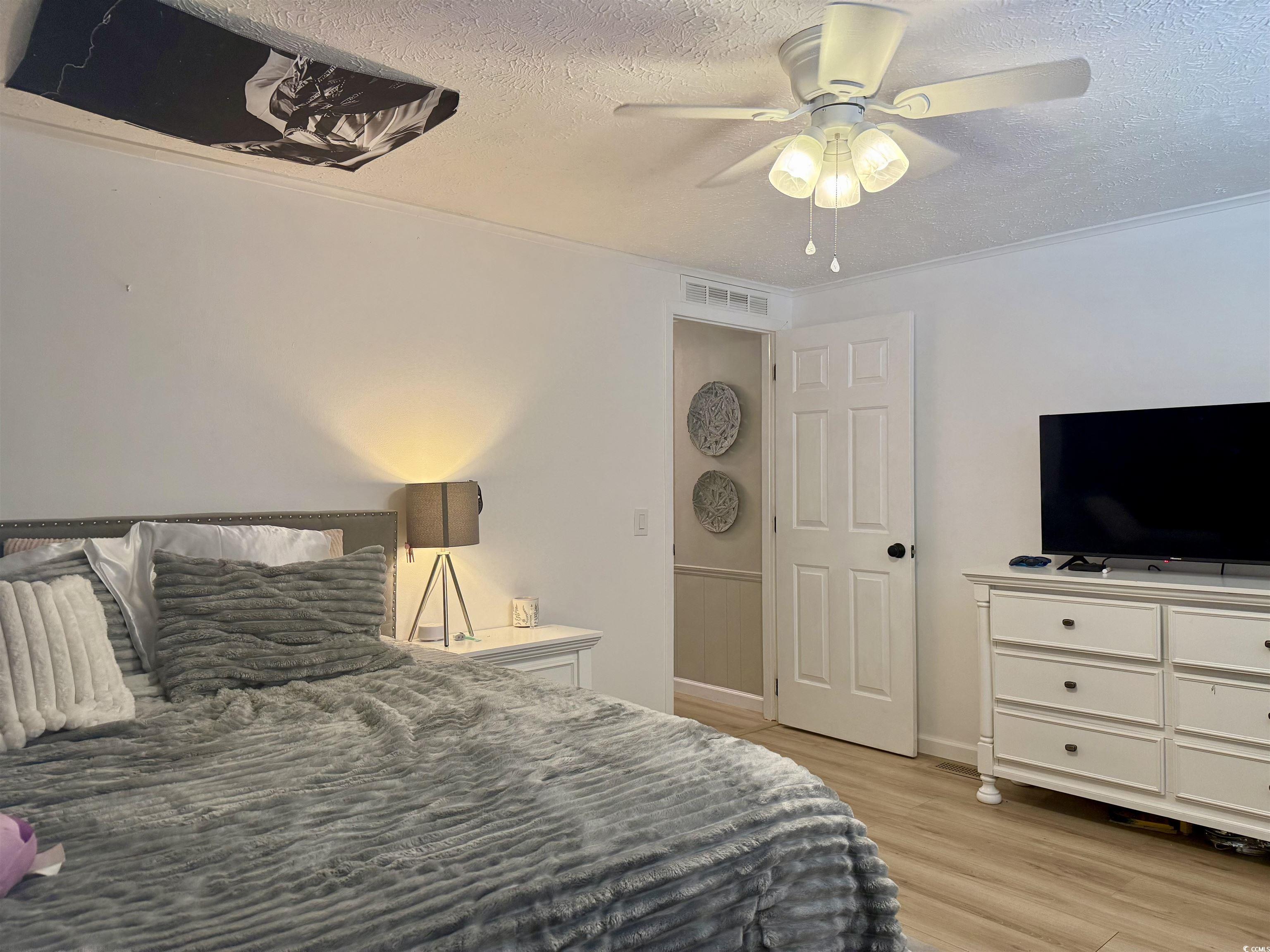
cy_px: 476
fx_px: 881
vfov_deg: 56.8
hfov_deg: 71.6
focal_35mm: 24
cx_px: 635
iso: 250
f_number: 1.78
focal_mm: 6.76
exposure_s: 1/120
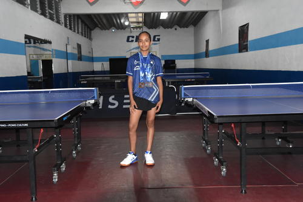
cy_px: 101
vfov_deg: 34.3
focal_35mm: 39
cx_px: 152
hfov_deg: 49.5
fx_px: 328
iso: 2200
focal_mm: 26
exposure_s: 1/200
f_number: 6.3
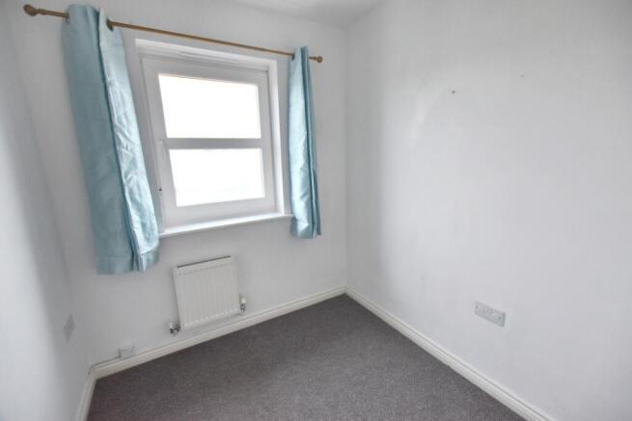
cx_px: 316
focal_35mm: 15
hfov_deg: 100.4
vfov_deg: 77.4
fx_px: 263
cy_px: 210
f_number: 3.5
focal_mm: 10
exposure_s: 1/160
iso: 800
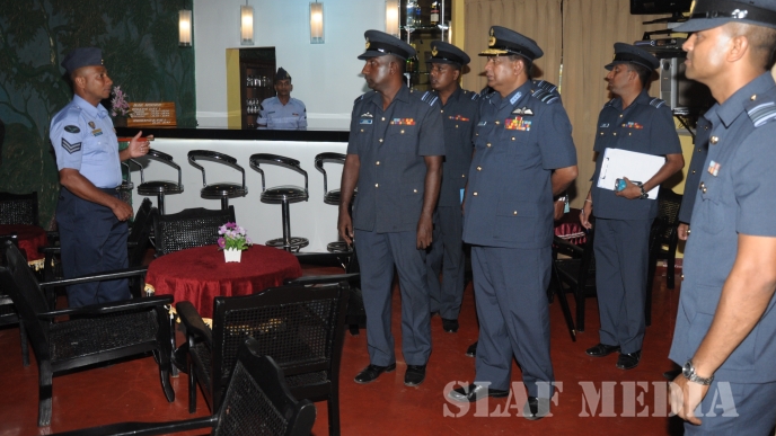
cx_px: 390
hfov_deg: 58.7
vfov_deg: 35.1
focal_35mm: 34
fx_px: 690
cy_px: 206
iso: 640
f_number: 6.3
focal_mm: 21
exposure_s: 1/125
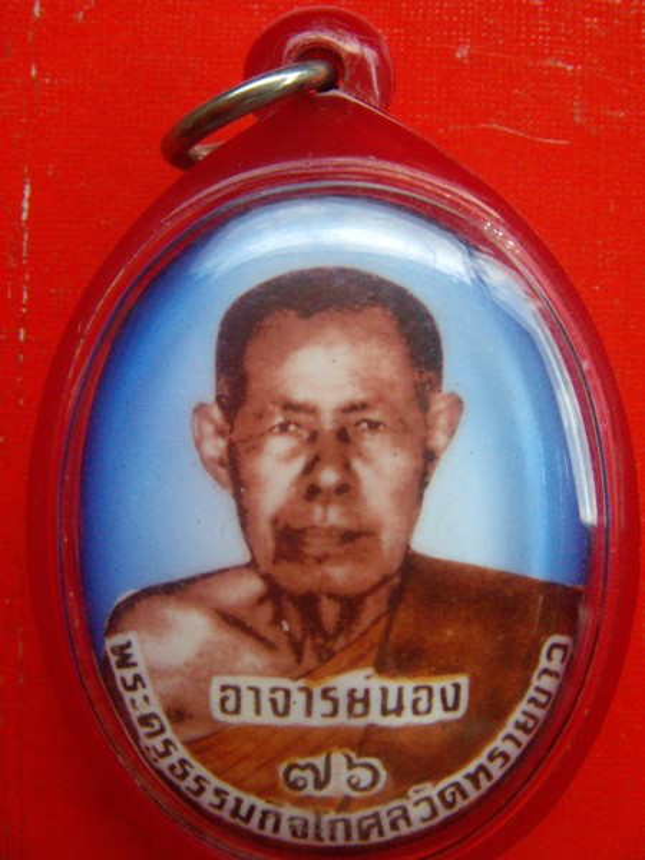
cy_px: 430
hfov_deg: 37.7
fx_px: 944
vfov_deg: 49.0
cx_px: 322
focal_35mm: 38
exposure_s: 1/323
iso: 400
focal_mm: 6.4
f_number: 5.7
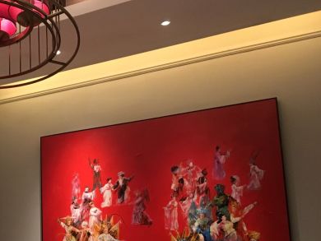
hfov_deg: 34.9
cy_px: 202
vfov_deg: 27.4
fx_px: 483
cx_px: 37
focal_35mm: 52
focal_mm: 4.15
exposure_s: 1/17
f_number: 2.2
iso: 200
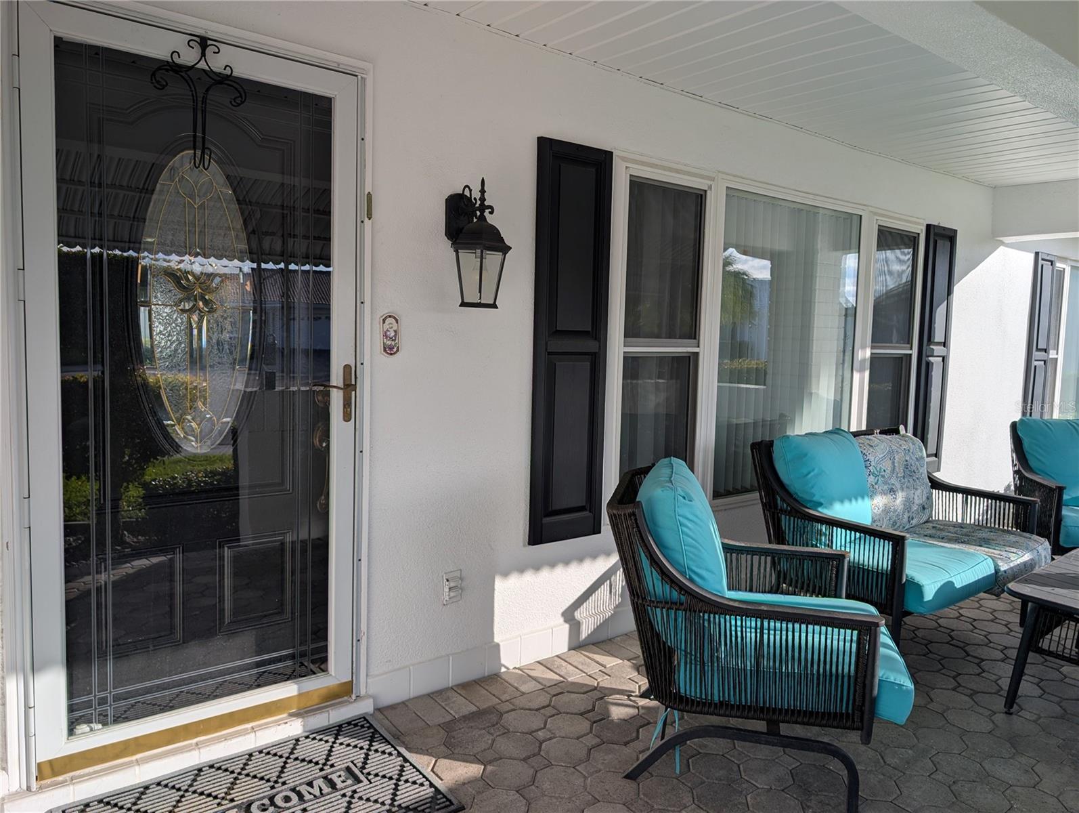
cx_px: 540
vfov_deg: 56.9
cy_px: 406
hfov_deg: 71.5
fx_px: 749
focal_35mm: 24
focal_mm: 6.9
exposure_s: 1/1471
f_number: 1.68
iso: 21
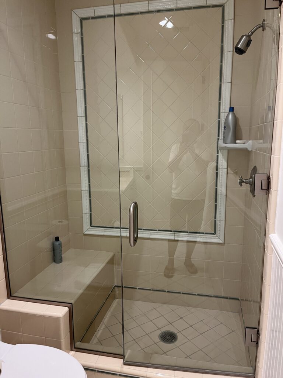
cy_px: 189
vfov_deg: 67.3
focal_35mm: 26
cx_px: 142
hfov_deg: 53.1
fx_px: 283
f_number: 1.6
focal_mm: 5.1
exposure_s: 1/60
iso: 125
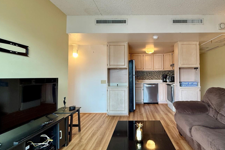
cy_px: 72
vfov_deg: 67.4
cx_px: 134
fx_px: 112
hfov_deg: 88.9
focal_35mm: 18
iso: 160
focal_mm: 2.22
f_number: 2.2
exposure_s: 1/120
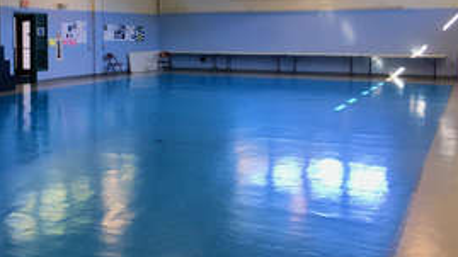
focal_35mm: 47
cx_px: 135
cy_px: 68
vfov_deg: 25.1
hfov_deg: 42.8
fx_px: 571
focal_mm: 4.15
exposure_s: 1/40
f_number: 2.2
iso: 25
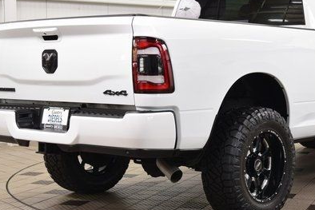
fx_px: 683
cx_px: 225
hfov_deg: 25.8
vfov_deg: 17.5
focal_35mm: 78
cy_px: 95
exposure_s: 1/30
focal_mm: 32
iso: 800
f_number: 7.1
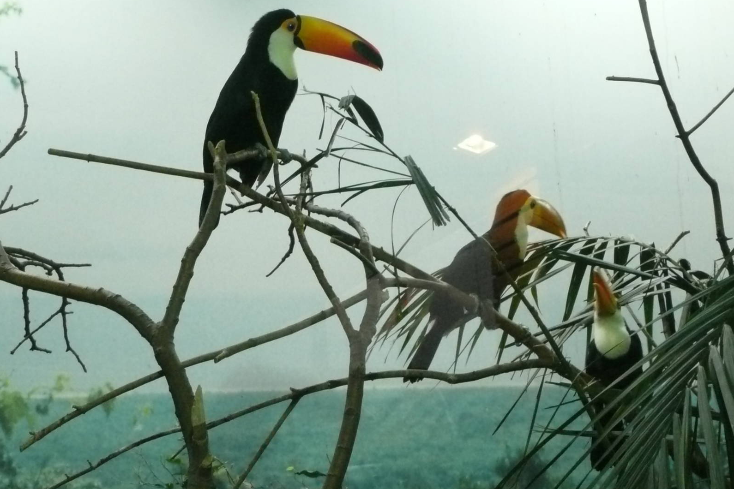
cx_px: 368
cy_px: 222
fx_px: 1835
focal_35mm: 90
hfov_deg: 22.6
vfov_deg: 15.2
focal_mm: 9.5
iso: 400
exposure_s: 1/50
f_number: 4.4
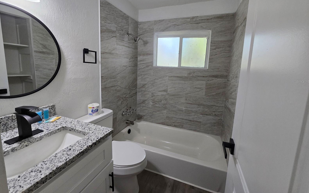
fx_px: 118
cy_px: 81
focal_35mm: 14
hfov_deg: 105.3
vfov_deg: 78.1
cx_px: 156
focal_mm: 2.2
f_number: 2.2
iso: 200
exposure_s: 1/60
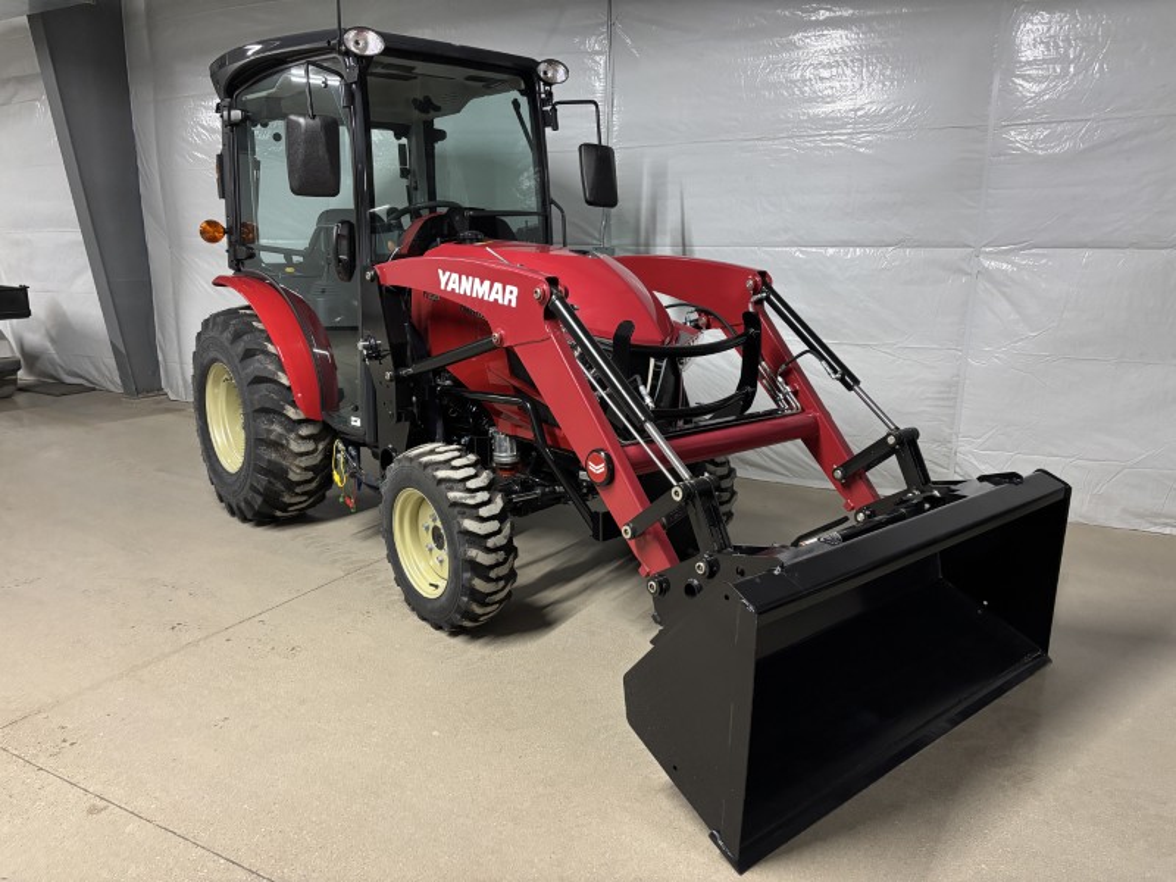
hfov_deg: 67.3
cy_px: 441
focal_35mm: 26
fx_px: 883
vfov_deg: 53.1
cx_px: 588
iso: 400
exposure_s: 1/60
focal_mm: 5.96
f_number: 1.6
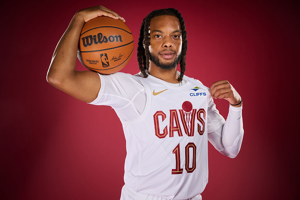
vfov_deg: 20.9
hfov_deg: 31.0
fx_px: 542
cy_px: 99
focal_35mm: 65
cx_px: 149
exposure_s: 1/200
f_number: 8
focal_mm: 64
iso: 100
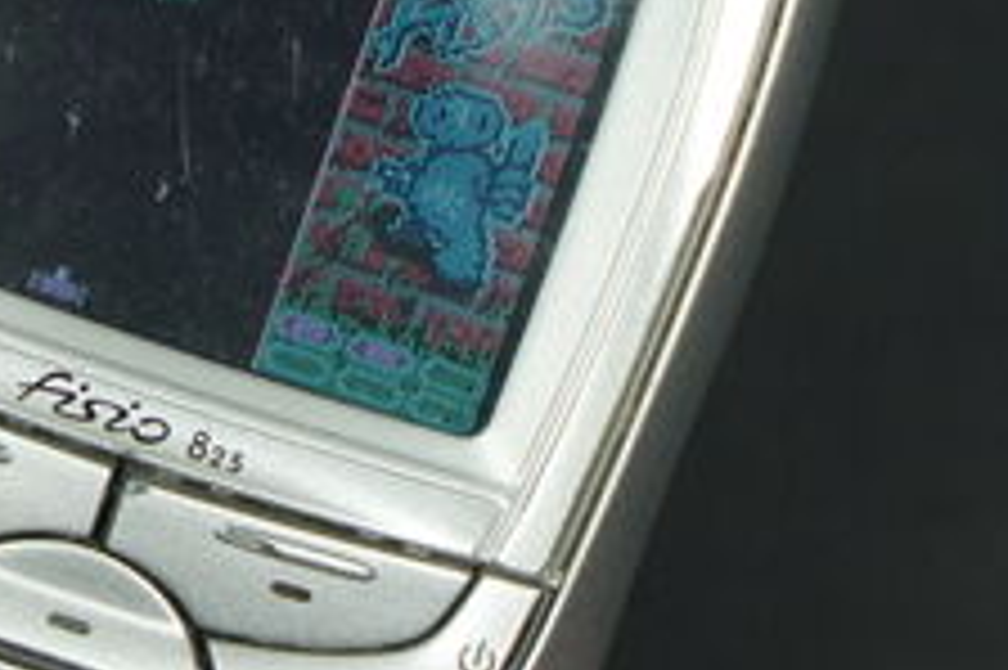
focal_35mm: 192
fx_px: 5372
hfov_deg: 10.7
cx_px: 252
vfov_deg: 7.1
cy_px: 83
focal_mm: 70
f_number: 8
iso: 3200
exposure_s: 1/160
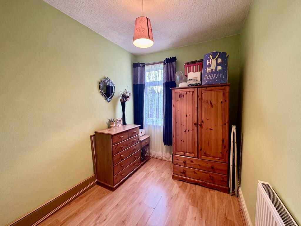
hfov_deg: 102.1
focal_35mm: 14
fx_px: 122
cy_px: 113
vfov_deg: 85.7
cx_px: 150
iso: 200
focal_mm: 2.22
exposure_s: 1/50
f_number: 2.2
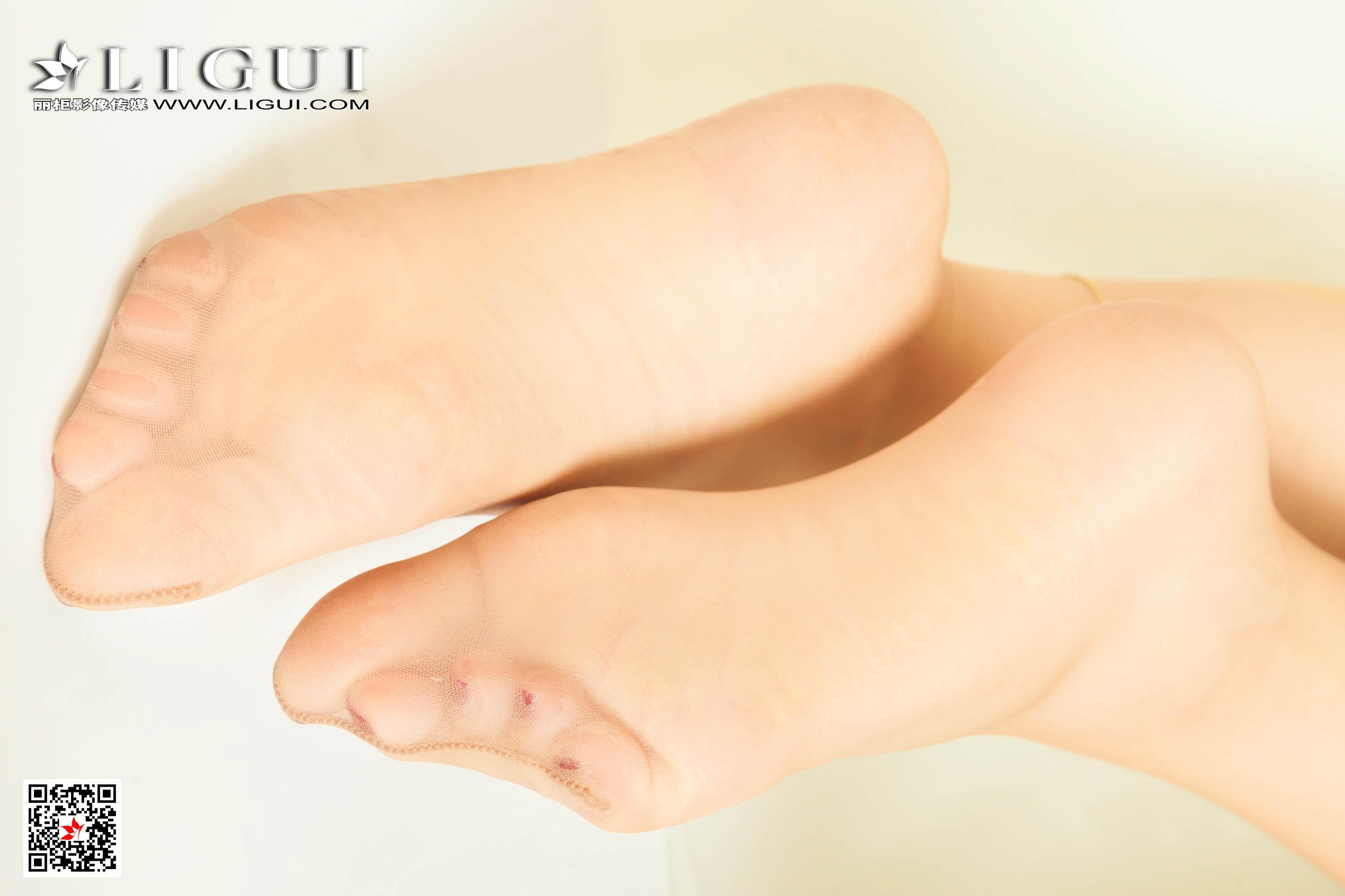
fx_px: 2167
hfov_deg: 34.5
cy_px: 448
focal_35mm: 58
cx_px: 672
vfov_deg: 23.4
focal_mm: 58
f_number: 9
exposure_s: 1/125
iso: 250
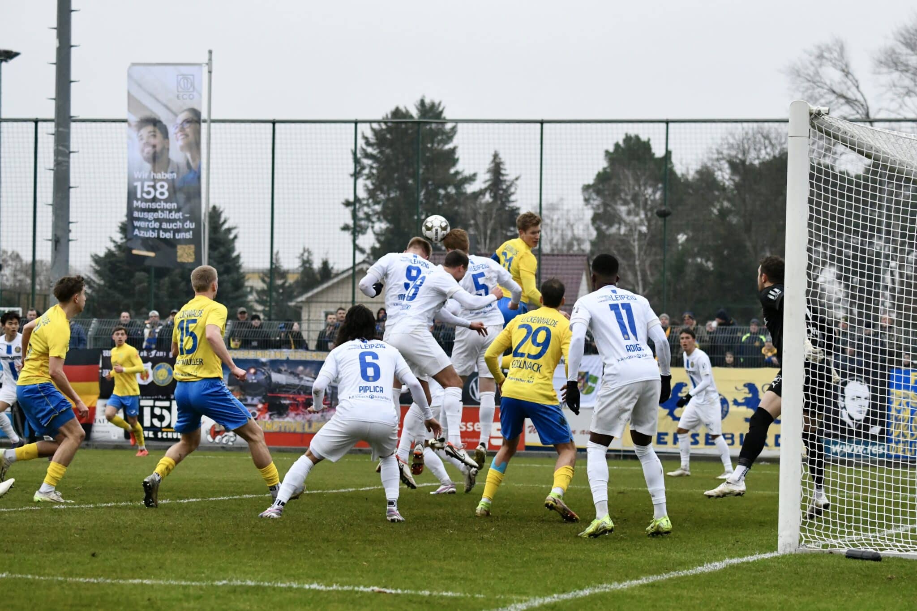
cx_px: 458
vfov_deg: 13.7
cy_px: 306
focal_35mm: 100
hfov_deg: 20.4
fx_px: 2547
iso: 8000
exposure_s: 1/1600
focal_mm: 100
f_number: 4.8
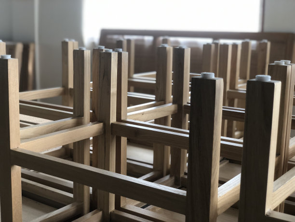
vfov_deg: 28.0
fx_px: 443
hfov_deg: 36.8
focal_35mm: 52
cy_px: 111
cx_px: 148
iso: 100
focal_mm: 6
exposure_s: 1/40
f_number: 2.4
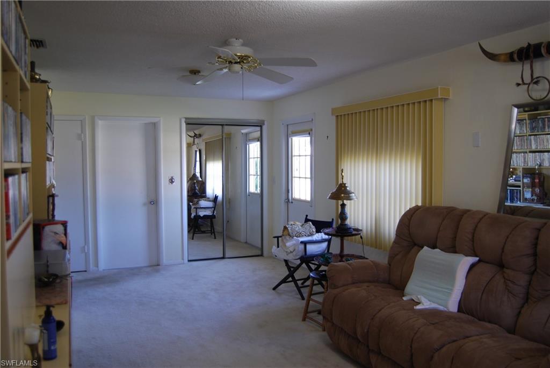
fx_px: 459
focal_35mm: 30
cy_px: 184
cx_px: 275
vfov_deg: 43.7
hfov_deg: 61.9
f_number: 3.8
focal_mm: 20
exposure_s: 1/30
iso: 200
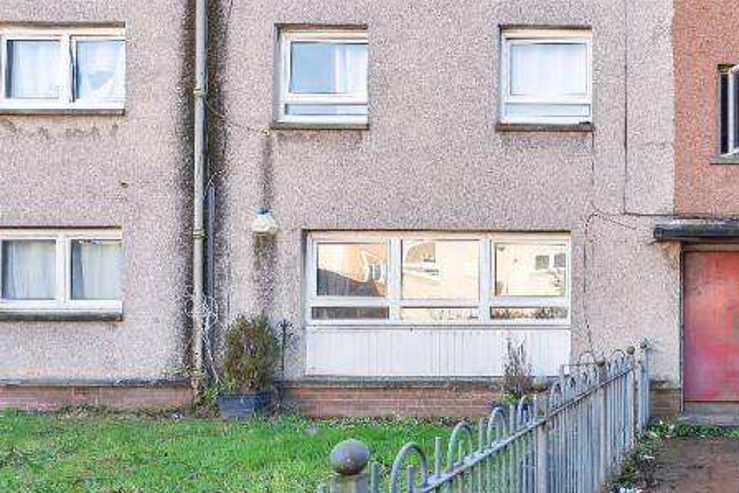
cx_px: 749
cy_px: 214
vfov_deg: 41.1
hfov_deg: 47.9
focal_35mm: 32
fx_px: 657
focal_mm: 14
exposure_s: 1/60
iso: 200
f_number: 6.3
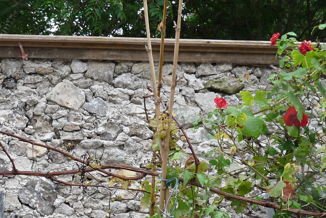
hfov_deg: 27.4
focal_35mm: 73
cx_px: 91
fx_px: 661
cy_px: 154
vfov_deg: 18.6
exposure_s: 1/125
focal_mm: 5
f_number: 3.2
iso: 100
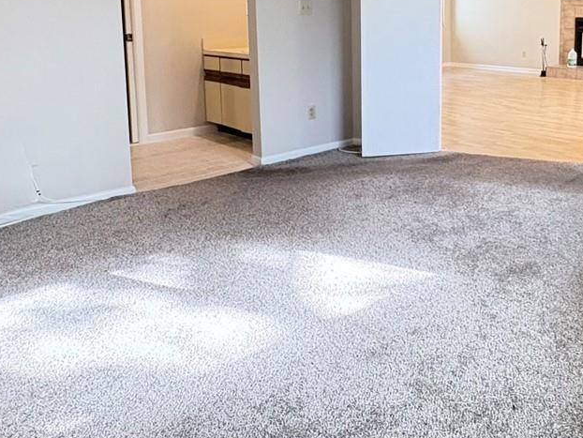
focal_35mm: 36
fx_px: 607
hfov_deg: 49.3
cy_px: 83
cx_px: 439
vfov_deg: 38.1
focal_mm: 2.22
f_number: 2.2
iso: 640
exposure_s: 1/40
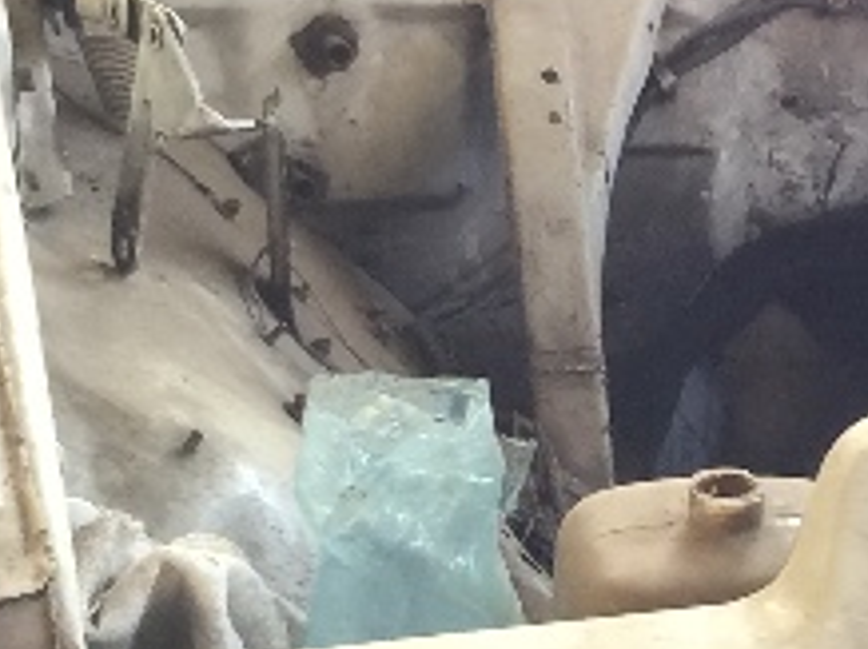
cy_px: 545
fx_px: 3206
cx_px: 900
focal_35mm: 128
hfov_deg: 15.1
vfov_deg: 11.5
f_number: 2.2
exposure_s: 1/17
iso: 64
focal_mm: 4.15
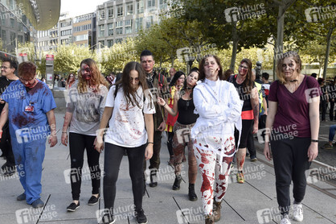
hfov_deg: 47.4
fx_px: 382
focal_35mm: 41
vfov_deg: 32.6
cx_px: 176
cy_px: 114
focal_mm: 38
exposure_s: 1/200
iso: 400
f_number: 7.1
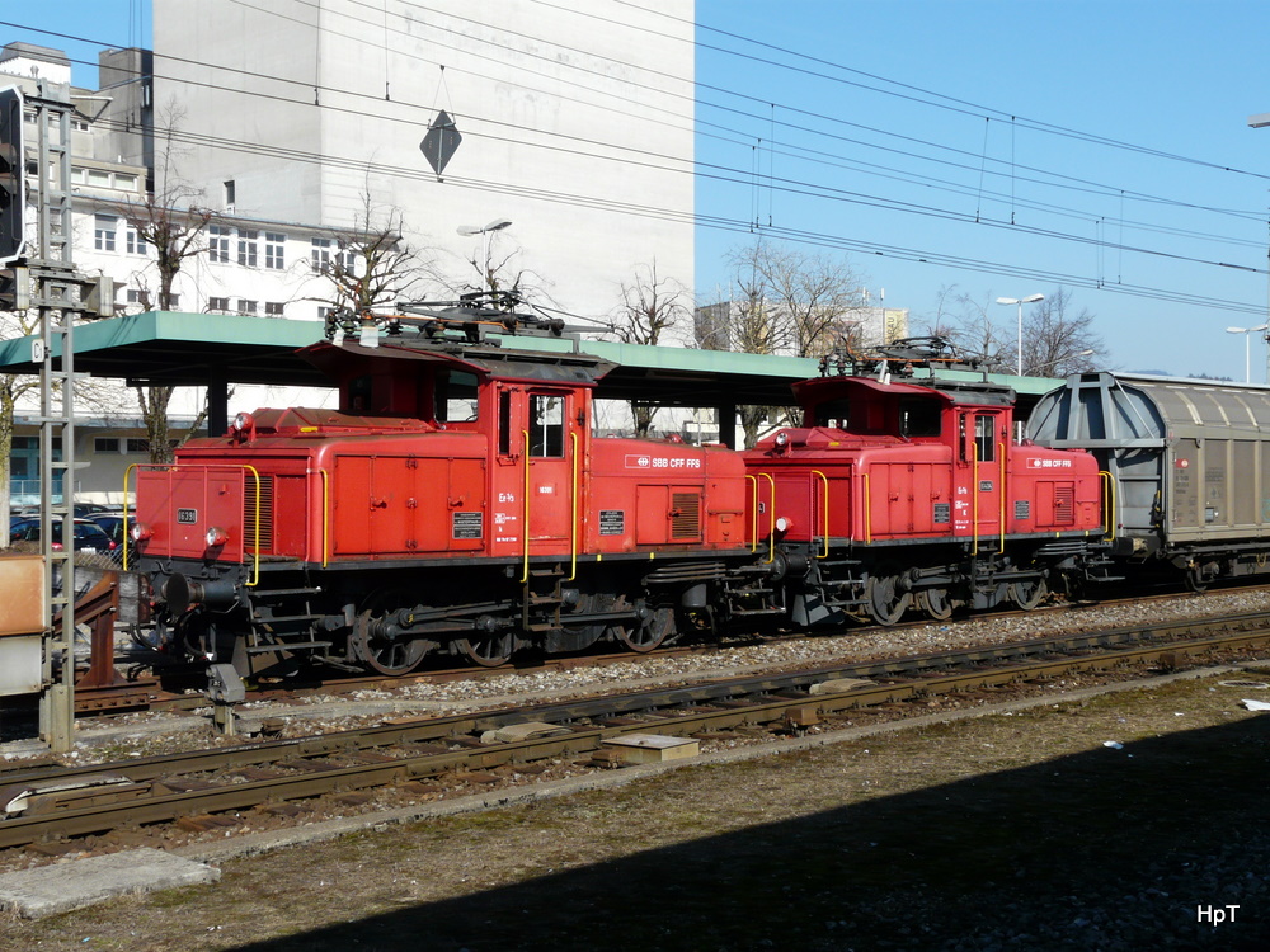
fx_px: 1688
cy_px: 476
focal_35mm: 46
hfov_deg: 41.2
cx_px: 635
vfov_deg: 31.5
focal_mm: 7.5
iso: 100
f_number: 5.6
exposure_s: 1/500
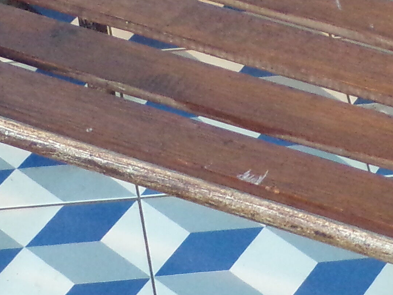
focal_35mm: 180
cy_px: 276
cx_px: 289
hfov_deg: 11.0
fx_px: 2043
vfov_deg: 8.2
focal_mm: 7.6
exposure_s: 1/17
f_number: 3.4
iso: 452
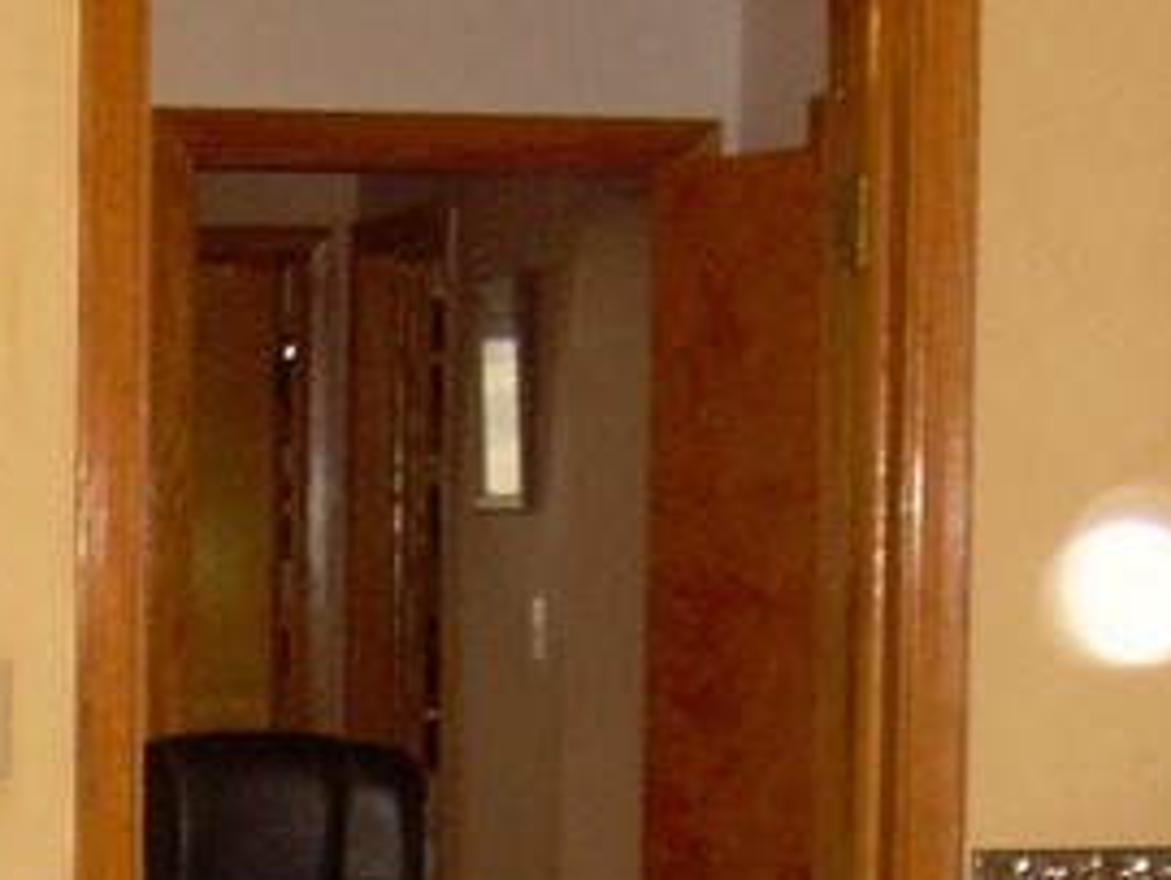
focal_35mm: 144
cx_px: 360
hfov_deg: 13.7
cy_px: 1179
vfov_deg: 10.1
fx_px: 4876
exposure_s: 1/60
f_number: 2.8
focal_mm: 6.3
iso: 200
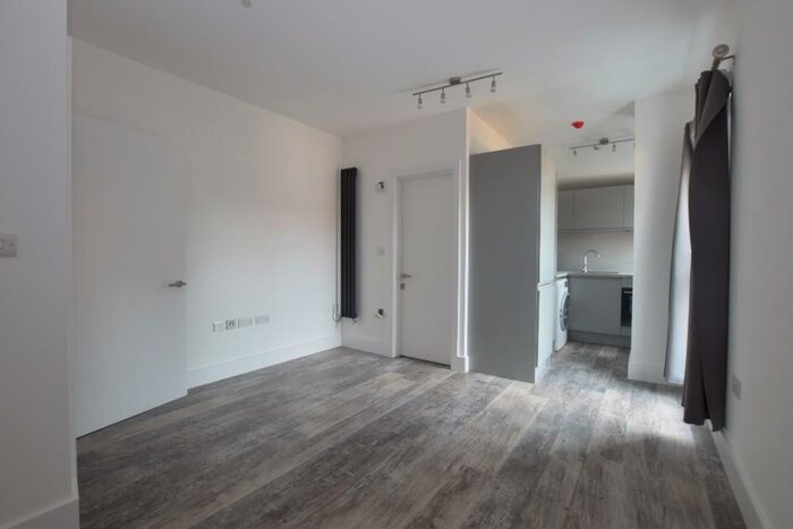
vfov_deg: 77.4
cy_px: 264
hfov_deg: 100.4
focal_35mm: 15
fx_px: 330
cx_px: 396
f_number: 8
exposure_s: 1/2.5
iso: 100
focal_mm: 10
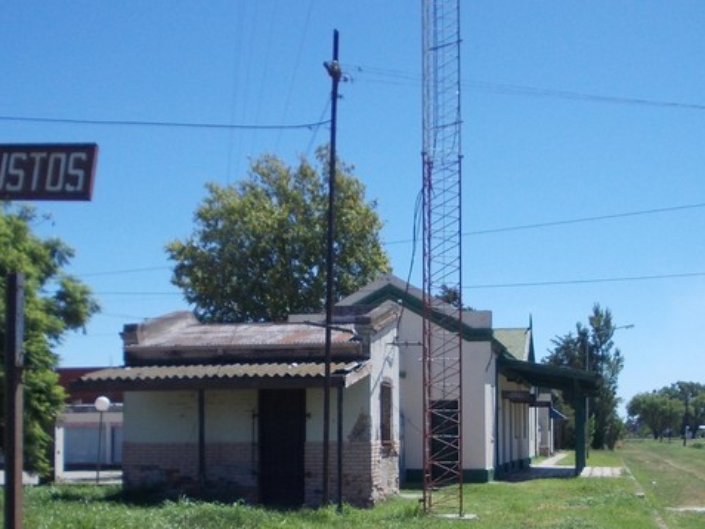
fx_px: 1243
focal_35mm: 61
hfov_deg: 31.7
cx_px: 352
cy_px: 423
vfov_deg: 23.7
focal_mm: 5.3
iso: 80
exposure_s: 1/320
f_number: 6.2
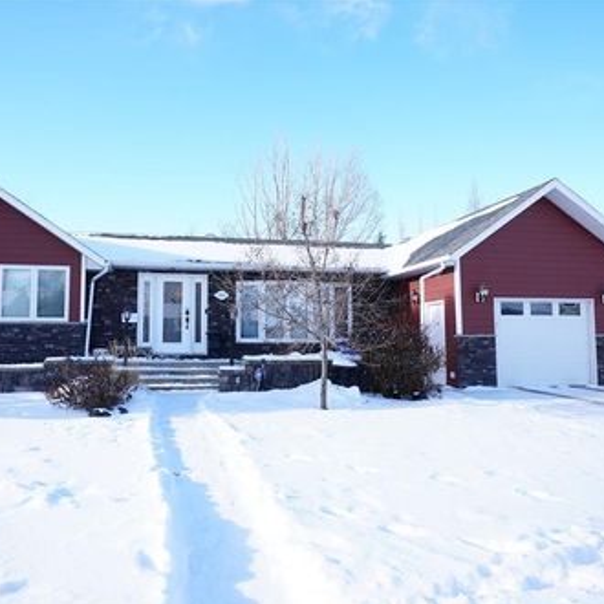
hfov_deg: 58.8
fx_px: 533
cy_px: 303
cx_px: 253
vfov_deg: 59.1
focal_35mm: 27
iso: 640
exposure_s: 1/1000
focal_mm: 21
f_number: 5.6
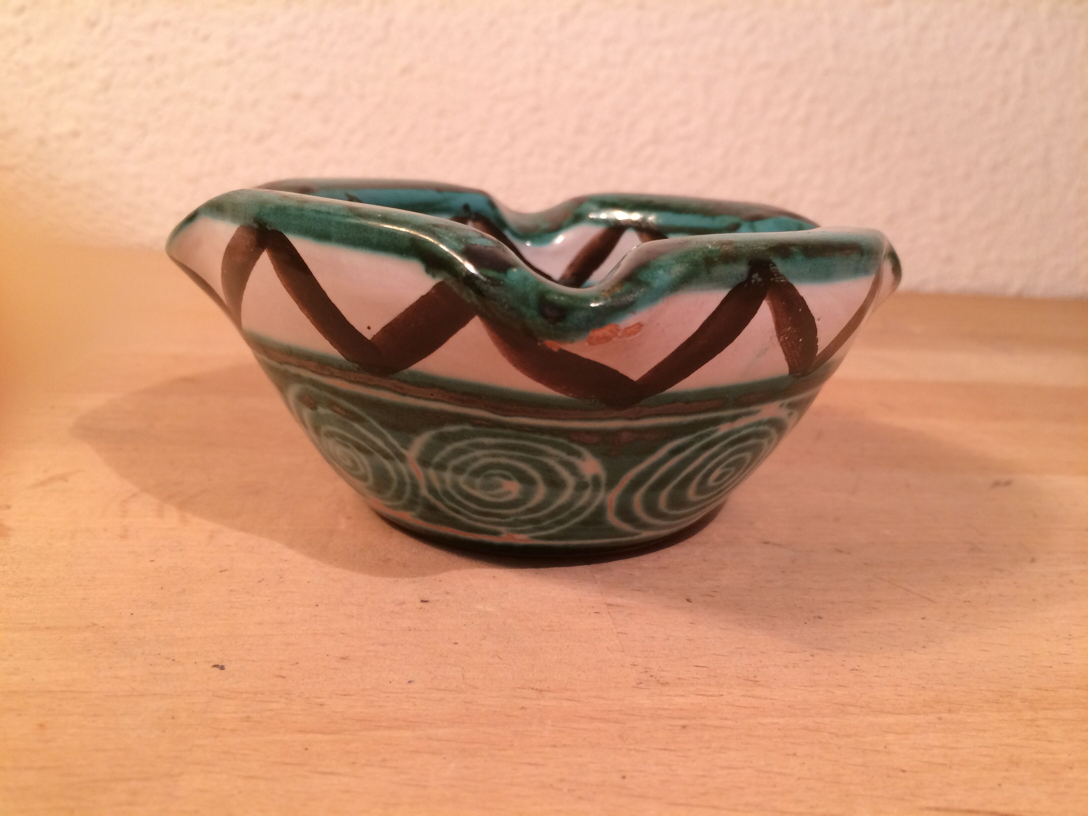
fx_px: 911
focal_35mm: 29
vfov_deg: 48.2
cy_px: 408
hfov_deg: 61.7
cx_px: 544
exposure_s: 1/33
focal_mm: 4.15
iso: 50
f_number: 2.2
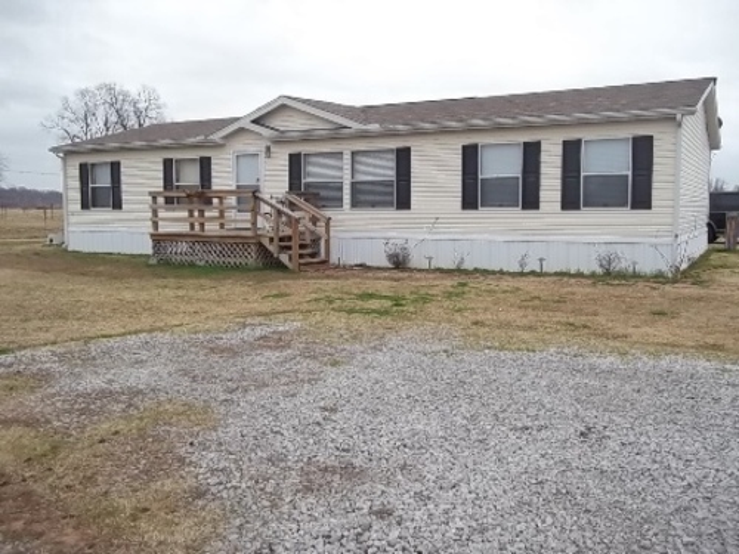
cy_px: 277
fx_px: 683
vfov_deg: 44.2
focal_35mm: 32
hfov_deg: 56.8
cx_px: 370
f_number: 2.9
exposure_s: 1/320
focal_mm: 5.7
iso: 80
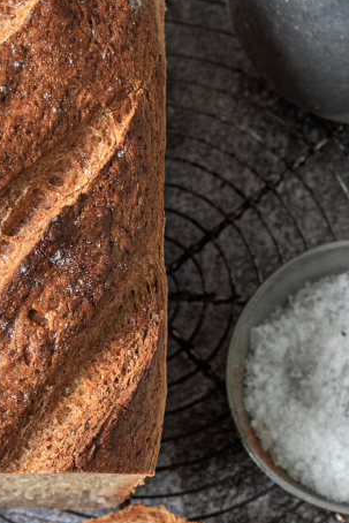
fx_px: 2455
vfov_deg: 12.1
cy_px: 355
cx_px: 45
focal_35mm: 169
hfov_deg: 8.1
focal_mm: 50
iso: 500
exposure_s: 1/20
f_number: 8
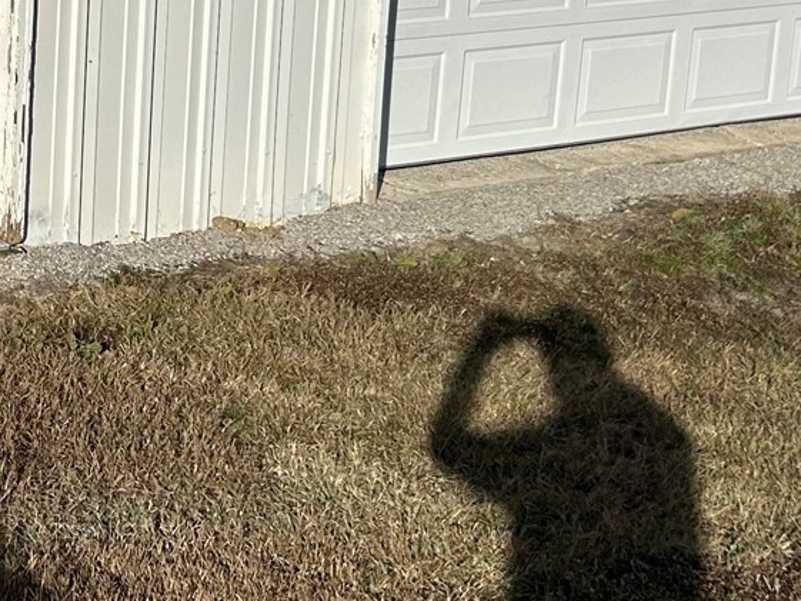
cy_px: -160
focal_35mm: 89
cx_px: -158
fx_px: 2060
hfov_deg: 20.6
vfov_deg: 15.8
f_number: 1.5
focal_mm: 5.7
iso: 50
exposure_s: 1/14286
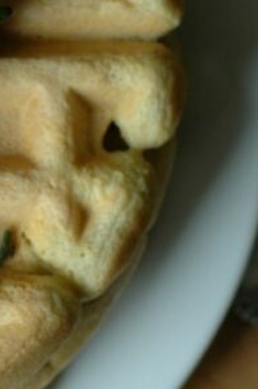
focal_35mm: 260
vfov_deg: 7.9
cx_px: -20
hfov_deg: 5.3
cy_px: -82
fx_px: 2801
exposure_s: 1/30
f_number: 2.8
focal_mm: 50
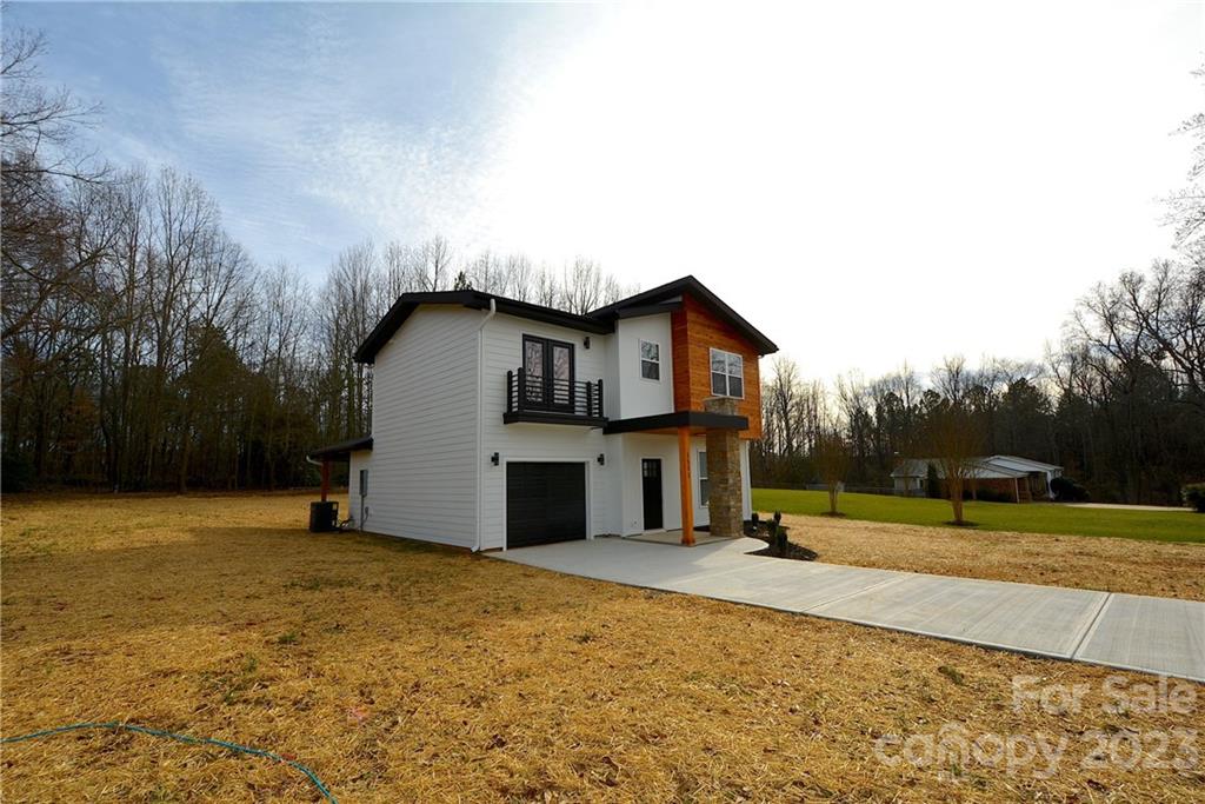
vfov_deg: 77.3
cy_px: 402
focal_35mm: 15
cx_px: 602
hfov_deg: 100.4
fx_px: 502
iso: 100
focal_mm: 10
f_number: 10
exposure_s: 1/200
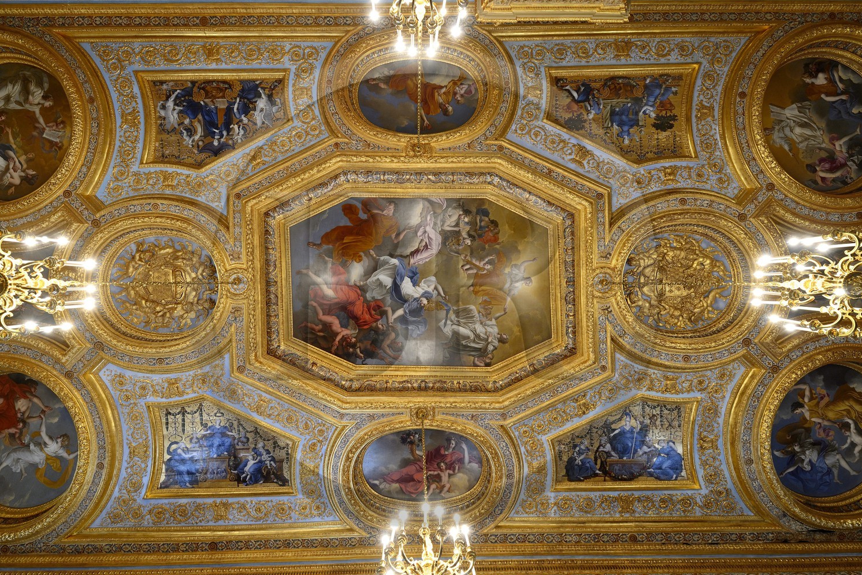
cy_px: 287
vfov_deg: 77.3
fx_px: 359
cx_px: 421
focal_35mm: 15
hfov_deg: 100.4
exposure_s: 1/5
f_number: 7.1
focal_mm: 14
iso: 640
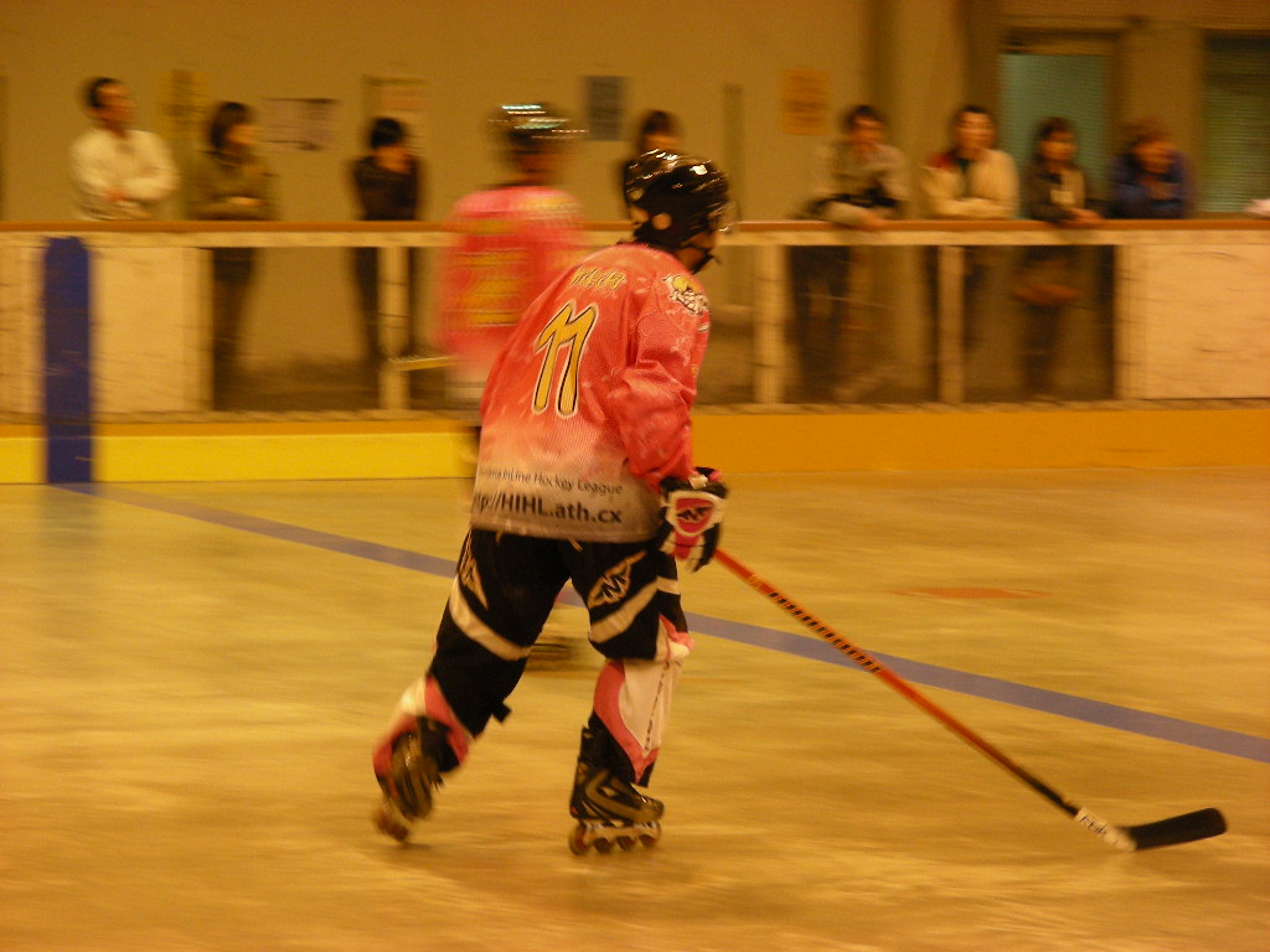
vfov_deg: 8.6
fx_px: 6310
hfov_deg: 11.5
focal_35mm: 172
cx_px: 635
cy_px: 476
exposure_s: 1/23.6
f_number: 3.5
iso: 200
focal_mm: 28.7
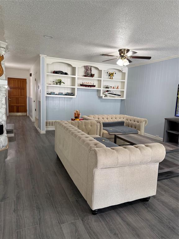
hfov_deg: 56.8
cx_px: 90
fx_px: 165
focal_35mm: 24
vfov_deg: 71.6
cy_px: 120
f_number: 1.78
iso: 125
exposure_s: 1/60
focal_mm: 6.76
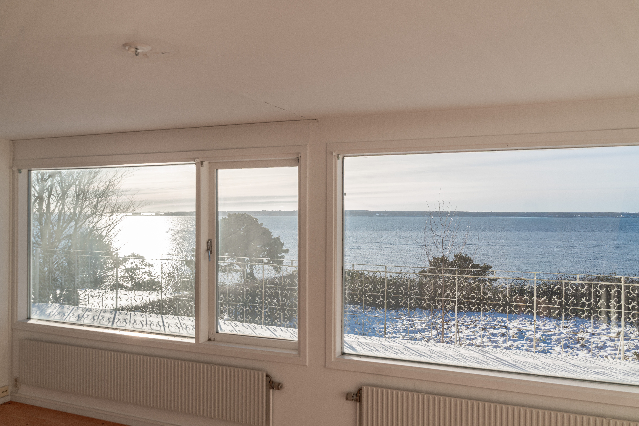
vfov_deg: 45.0
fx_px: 515
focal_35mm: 29
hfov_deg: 63.7
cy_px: 213
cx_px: 320
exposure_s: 1/320
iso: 100
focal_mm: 29
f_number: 8
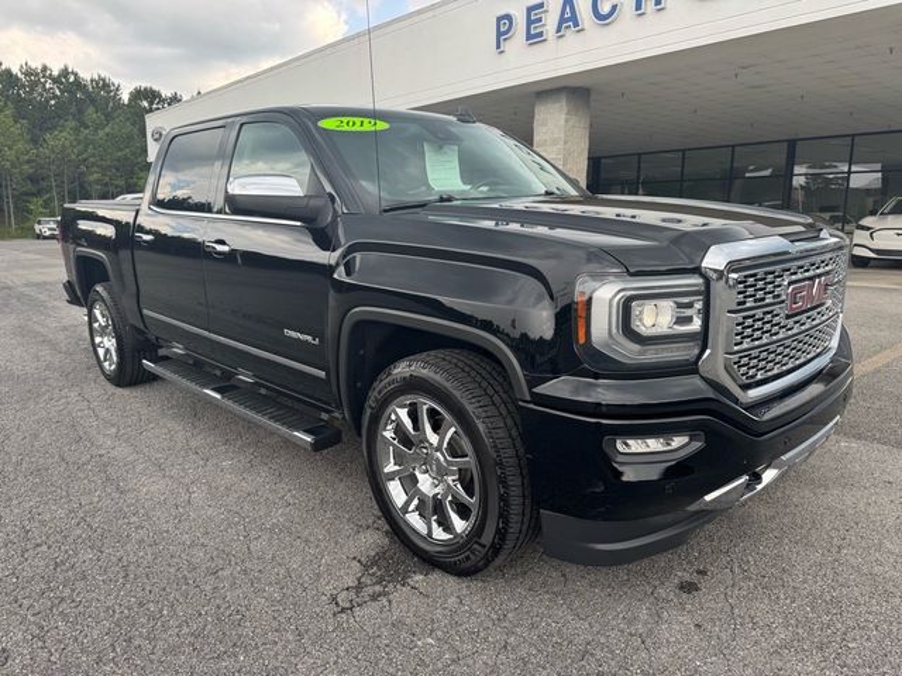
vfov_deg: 56.8
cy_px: 338
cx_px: 451
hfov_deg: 71.6
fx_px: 625
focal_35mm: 24
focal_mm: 6.76
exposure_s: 1/491
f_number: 1.78
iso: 80
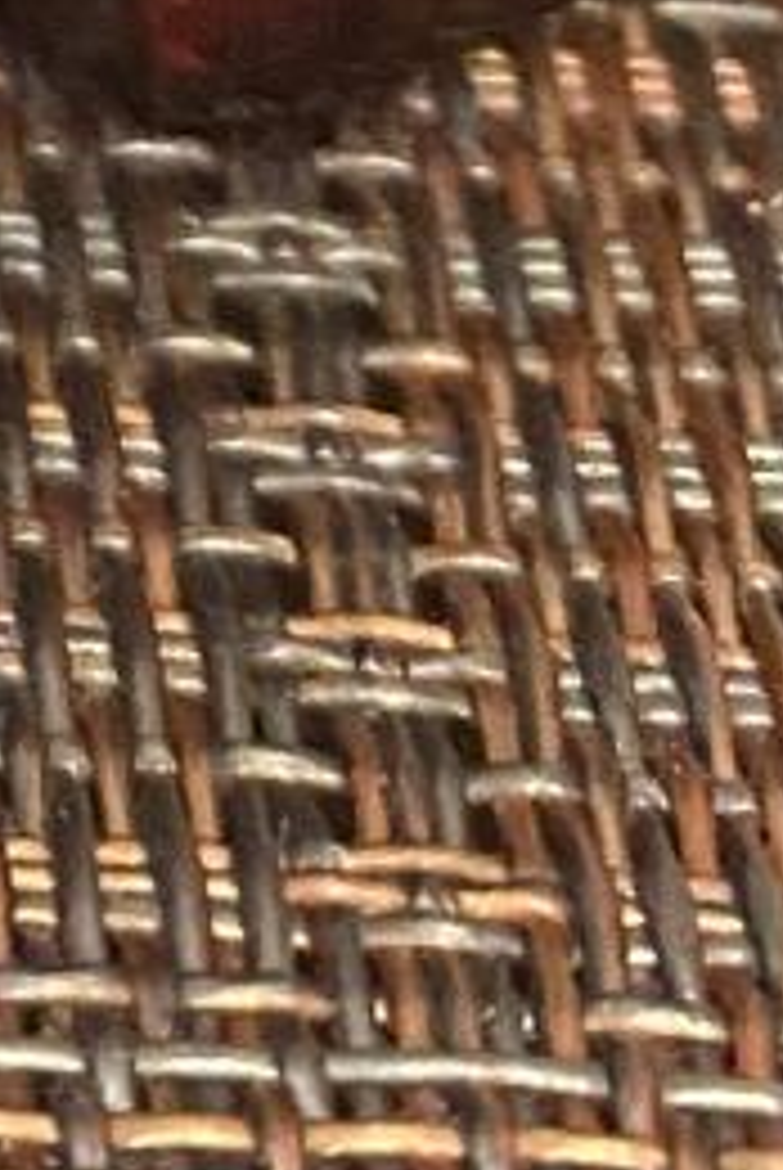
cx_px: -1256
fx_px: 6084
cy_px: -1760
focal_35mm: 187
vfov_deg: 9.6
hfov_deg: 6.9
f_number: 1.8
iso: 500
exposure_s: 1/50
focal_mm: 4.25
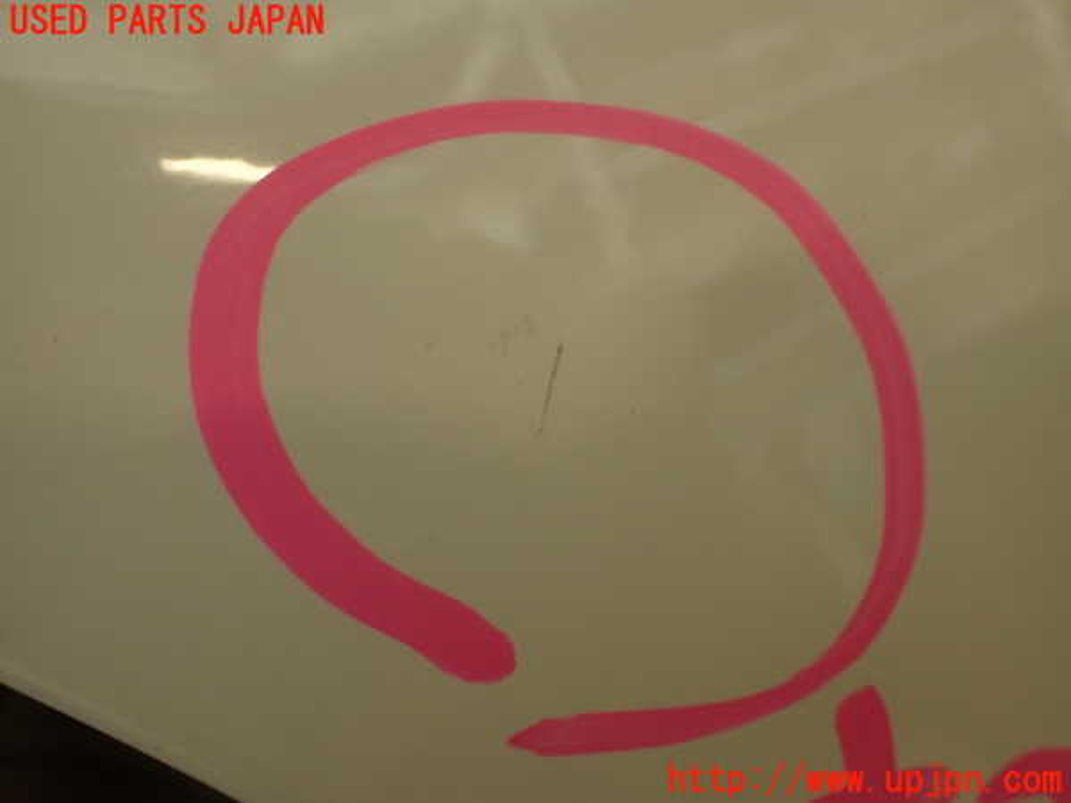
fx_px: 990
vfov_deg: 44.2
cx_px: 536
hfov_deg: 56.8
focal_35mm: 32
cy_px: 402
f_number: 2.4
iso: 200
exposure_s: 1/40
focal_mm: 5.79
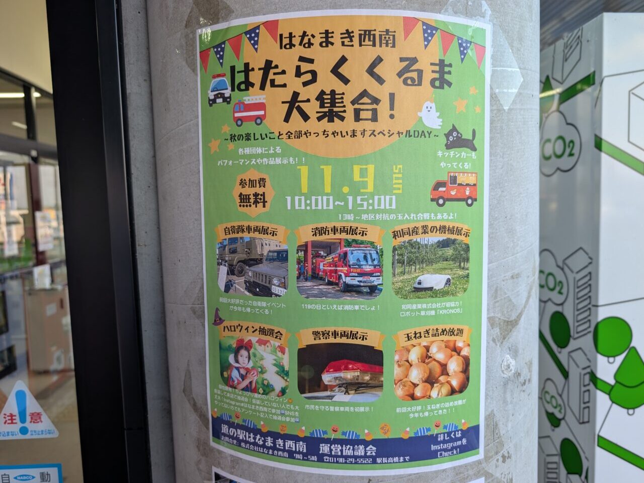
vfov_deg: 56.8
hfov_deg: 71.6
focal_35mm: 24
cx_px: 322
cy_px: 242
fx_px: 446
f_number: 1.68
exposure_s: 1/98.4
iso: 25
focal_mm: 6.9
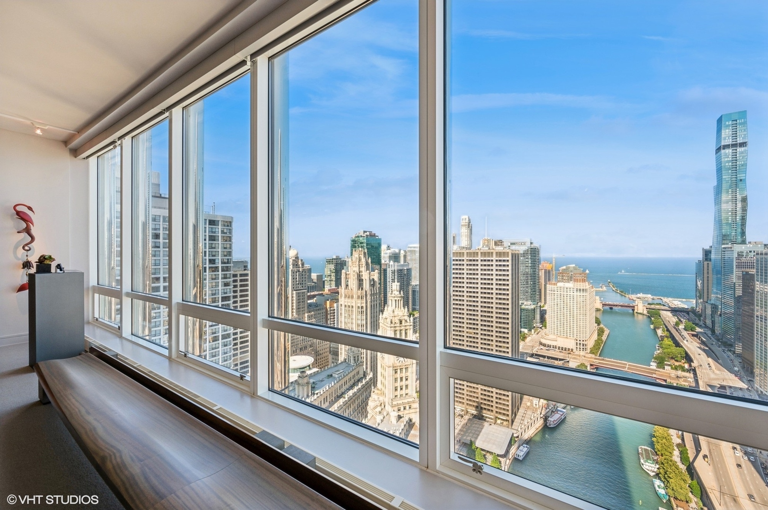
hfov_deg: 104.3
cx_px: 384
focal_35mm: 14
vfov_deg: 81.1
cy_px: 255
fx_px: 298
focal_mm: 14
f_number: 9.5
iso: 200
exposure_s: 1/30
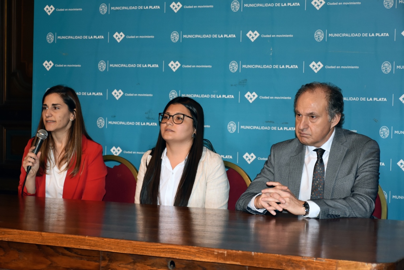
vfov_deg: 17.5
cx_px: 202
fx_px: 875
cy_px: 135
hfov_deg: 26.0
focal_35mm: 78
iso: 800
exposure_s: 1/60
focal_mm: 52
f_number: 4.8
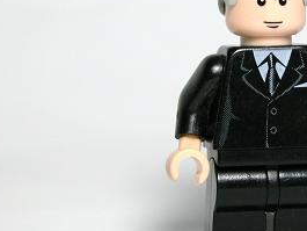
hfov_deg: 5.5
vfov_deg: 4.2
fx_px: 3168
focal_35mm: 357
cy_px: 96
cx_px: 263
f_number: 3.9
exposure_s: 1/96.5
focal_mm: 37.7
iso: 100
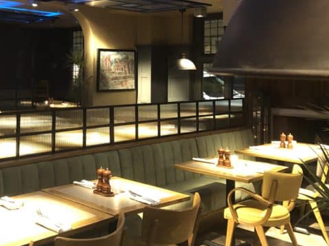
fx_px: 446
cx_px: 99
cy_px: 55
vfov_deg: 30.2
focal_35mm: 47
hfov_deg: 39.8
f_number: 1.8
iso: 80
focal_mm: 3.99
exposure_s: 1/5
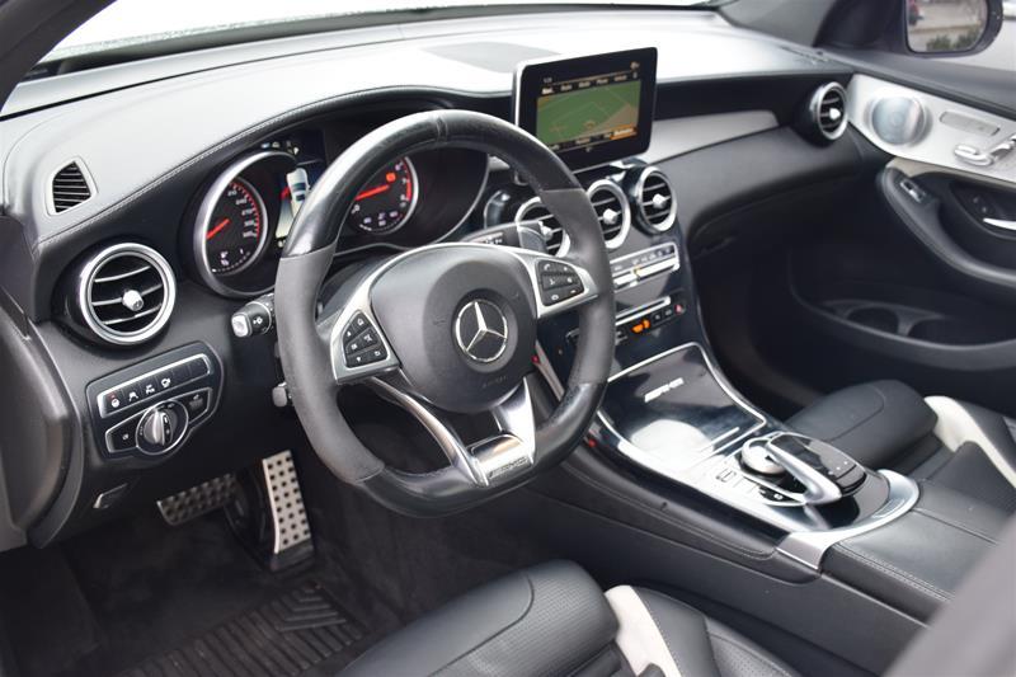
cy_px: 338
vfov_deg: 36.9
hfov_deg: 53.1
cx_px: 508
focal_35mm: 36
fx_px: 1016
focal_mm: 24
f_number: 4
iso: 800
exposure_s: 1/60
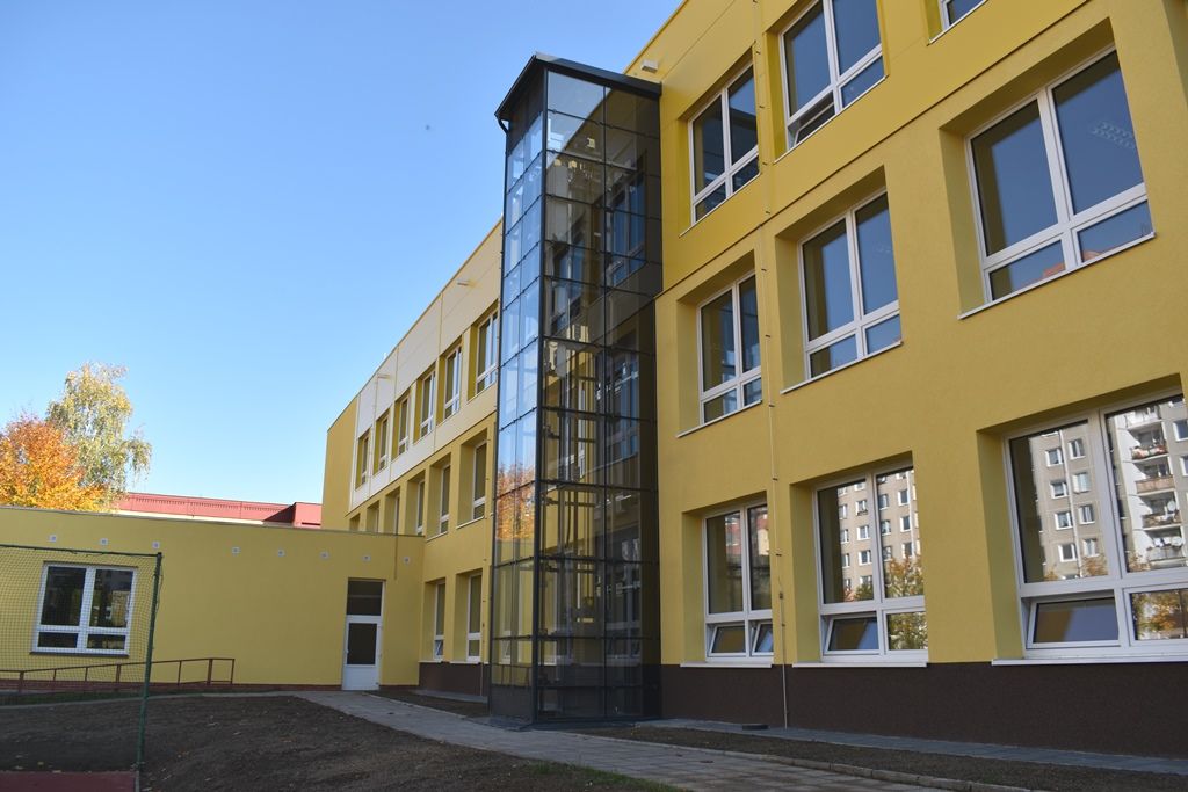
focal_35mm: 27
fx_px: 891
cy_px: 396
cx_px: 594
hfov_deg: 67.4
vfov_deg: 47.9
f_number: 7.1
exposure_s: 1/200
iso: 100
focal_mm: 18
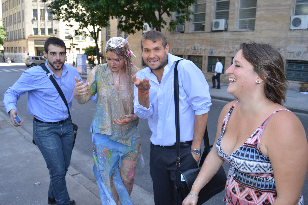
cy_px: 102
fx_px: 231
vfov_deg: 47.8
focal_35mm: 27
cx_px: 154
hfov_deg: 67.4
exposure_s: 1/125
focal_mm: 18
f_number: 4
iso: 110
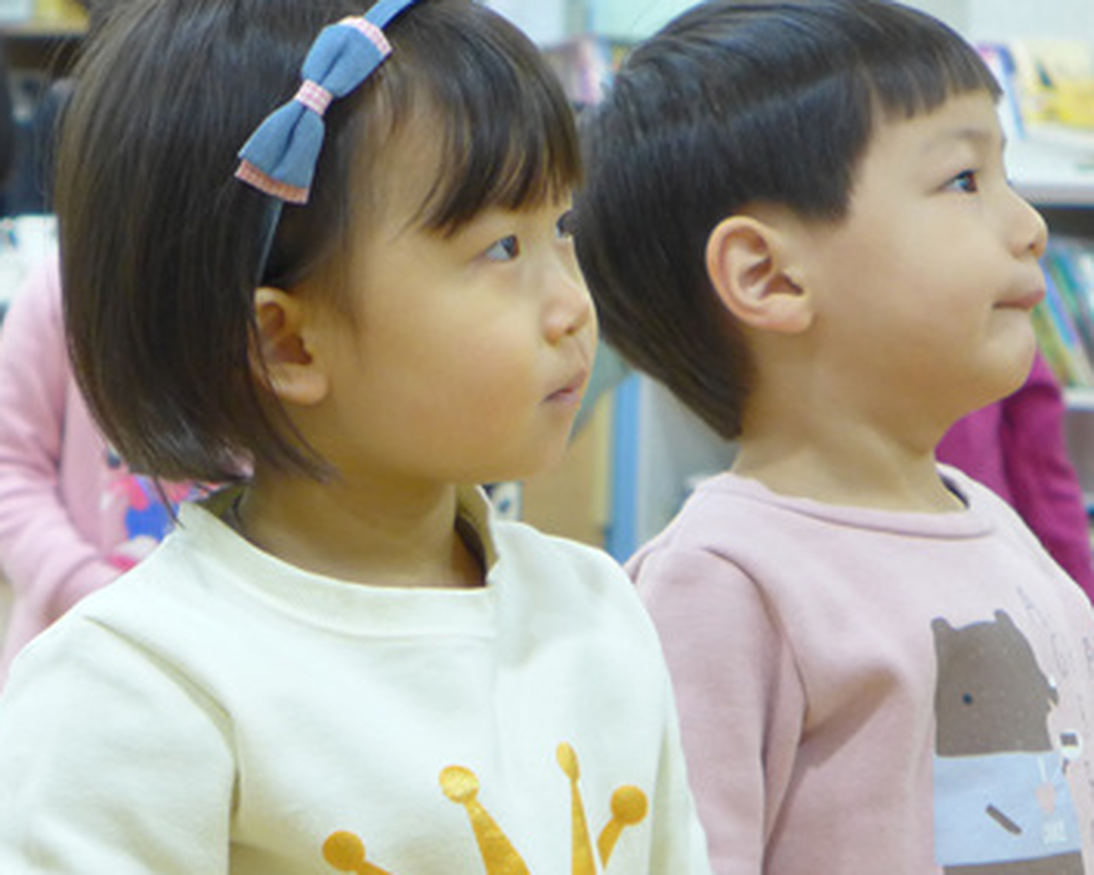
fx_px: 5147
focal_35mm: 159
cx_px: 362
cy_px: 411
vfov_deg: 9.7
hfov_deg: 12.1
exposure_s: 1/60
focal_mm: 17.7
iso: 400
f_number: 2.3
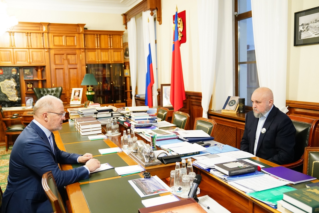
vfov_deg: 40.0
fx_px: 292
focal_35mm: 33
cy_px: 106
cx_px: 160
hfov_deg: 57.2
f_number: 3.2
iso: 5000
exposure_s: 1/100
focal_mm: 33
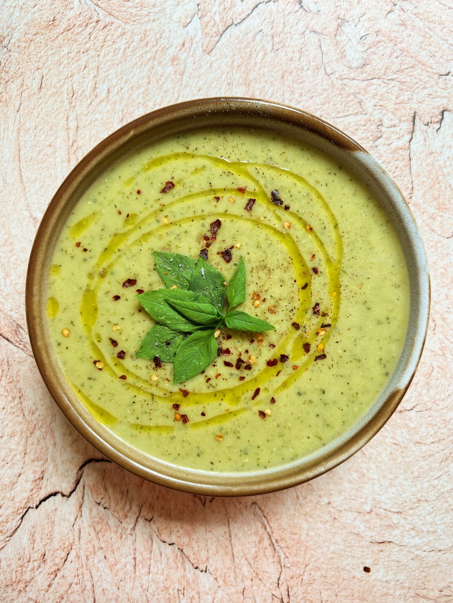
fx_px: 454
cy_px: 302
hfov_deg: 53.1
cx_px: 226
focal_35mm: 26
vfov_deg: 67.3
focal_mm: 5.7
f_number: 1.5
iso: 40
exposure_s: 1/198
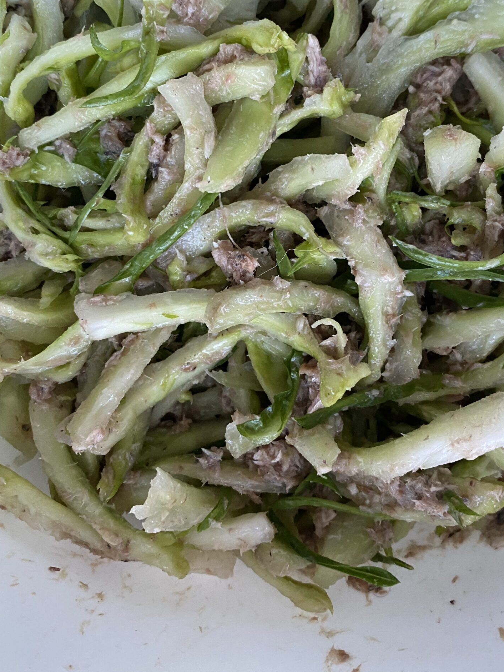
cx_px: 301
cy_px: 254
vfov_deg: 53.4
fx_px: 660
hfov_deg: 41.6
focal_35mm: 34
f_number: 1.8
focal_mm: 4.25
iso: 320
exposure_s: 1/60
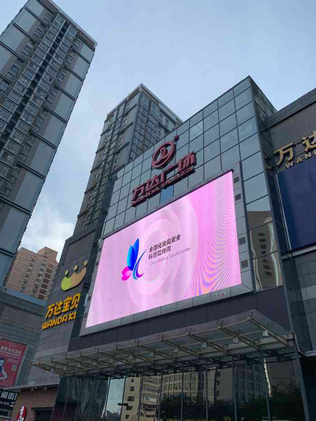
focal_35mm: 26
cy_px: 210
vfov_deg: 67.3
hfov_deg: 53.1
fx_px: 316
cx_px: 158
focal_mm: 4.25
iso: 25
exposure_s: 1/1235
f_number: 1.8
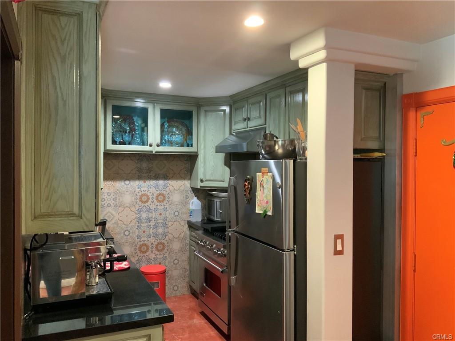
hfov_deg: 61.7
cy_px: 170
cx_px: 228
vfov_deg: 48.2
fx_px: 381
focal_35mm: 29
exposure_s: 1/40
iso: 320
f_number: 1.8
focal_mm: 3
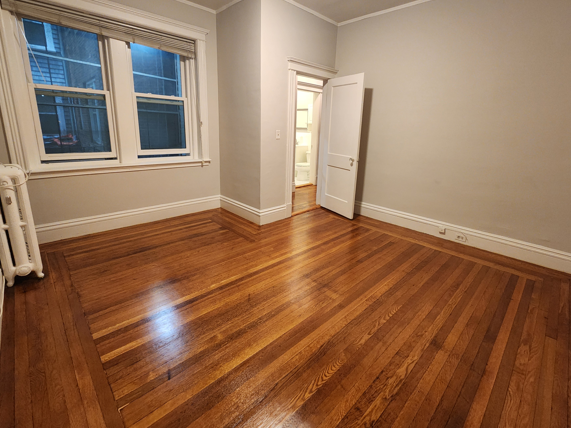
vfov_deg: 81.3
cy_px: 186
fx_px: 247
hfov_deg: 98.2
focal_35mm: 15
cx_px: 287
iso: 640
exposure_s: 1/30
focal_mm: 2.2
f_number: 2.2
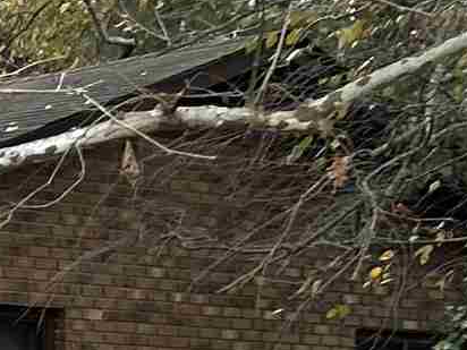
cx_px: -1188
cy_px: 573
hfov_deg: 7.9
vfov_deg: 7.5
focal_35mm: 194
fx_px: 2617
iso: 50
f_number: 1.5
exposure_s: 1/340
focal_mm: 5.7
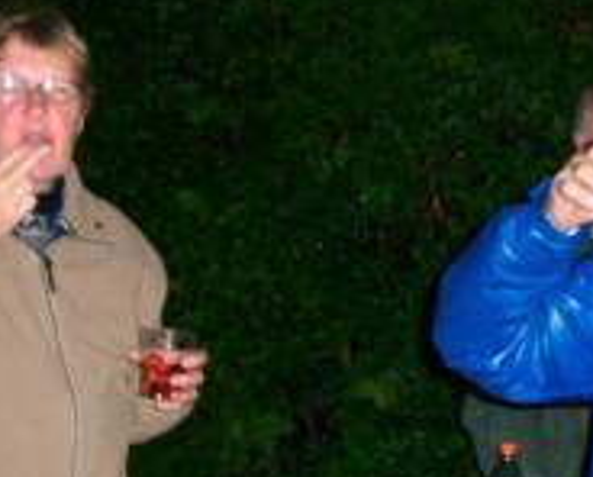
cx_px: 483
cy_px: 208
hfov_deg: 21.2
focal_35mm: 89
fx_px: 1565
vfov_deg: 17.3
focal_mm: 7.5
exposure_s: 1/30
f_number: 2.8
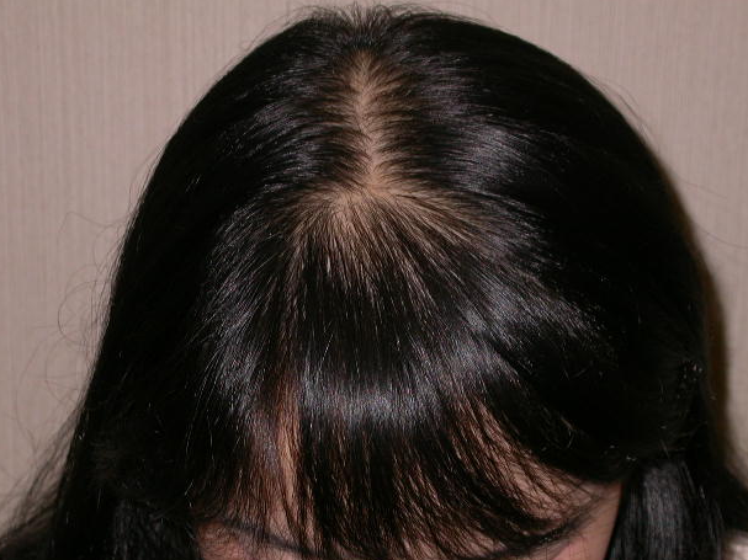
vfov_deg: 9.6
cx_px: 362
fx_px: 3349
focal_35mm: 155
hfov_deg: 12.7
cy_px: 292
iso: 100
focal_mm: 30.4
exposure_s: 1/60.3
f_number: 4.9
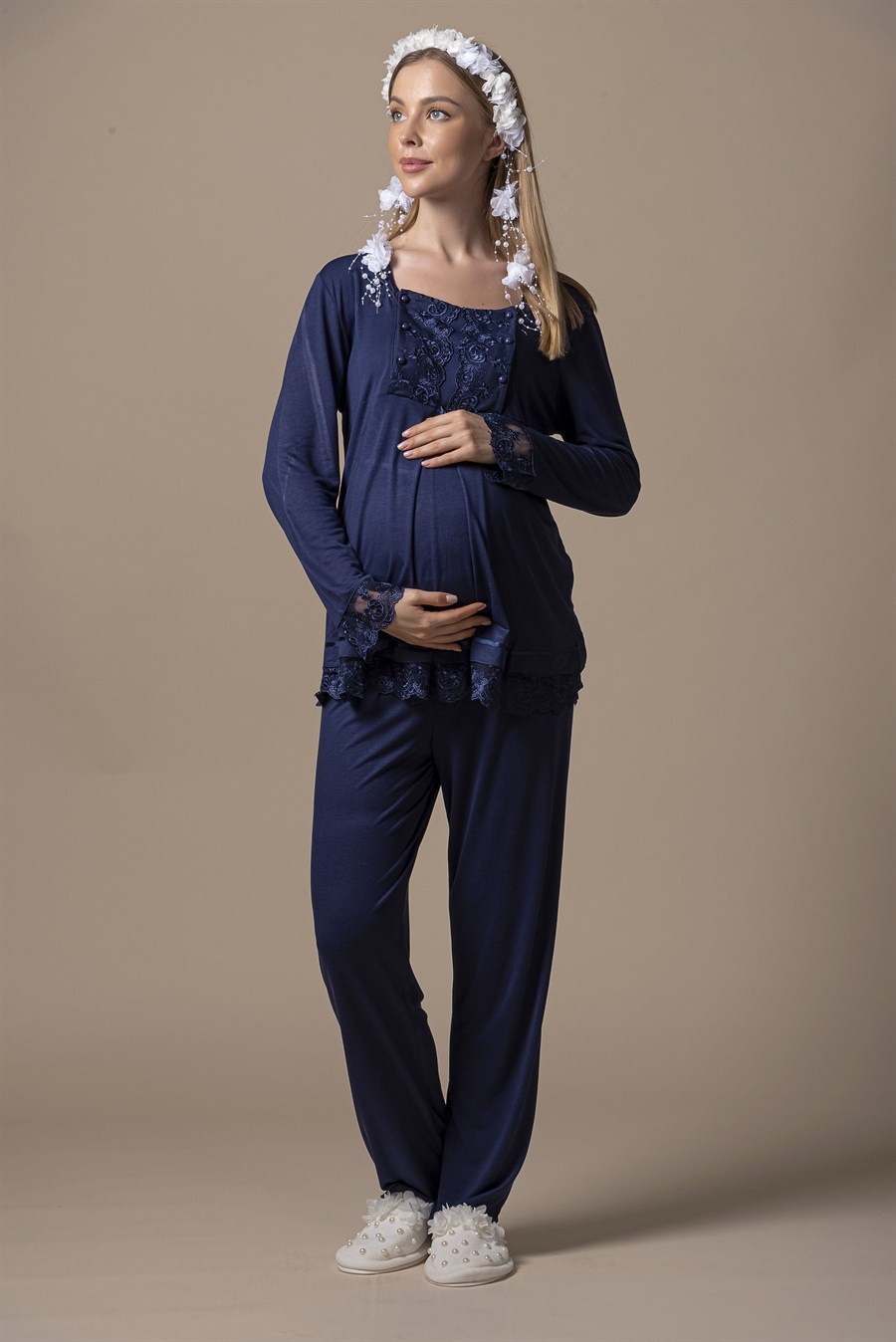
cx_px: 448
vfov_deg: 21.4
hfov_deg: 14.4
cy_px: 671
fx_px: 3543
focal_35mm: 95
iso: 200
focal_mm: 95
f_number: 11
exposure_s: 1/125
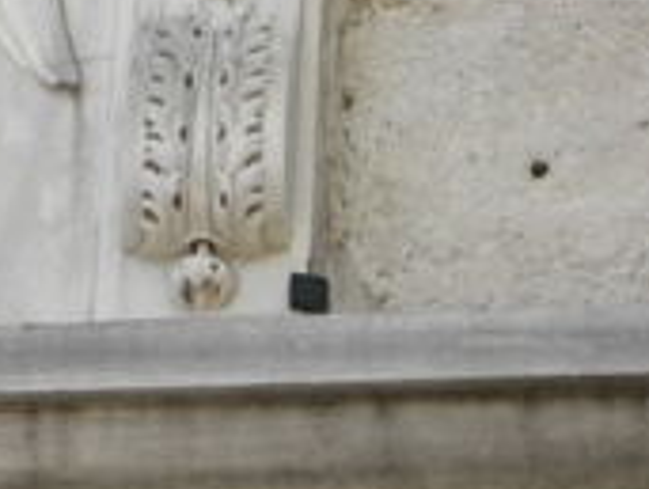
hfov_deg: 4.9
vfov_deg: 3.7
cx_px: -315
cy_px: -157
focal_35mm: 401
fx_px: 7534
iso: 50
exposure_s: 1/250
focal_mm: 20.7
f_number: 3.2
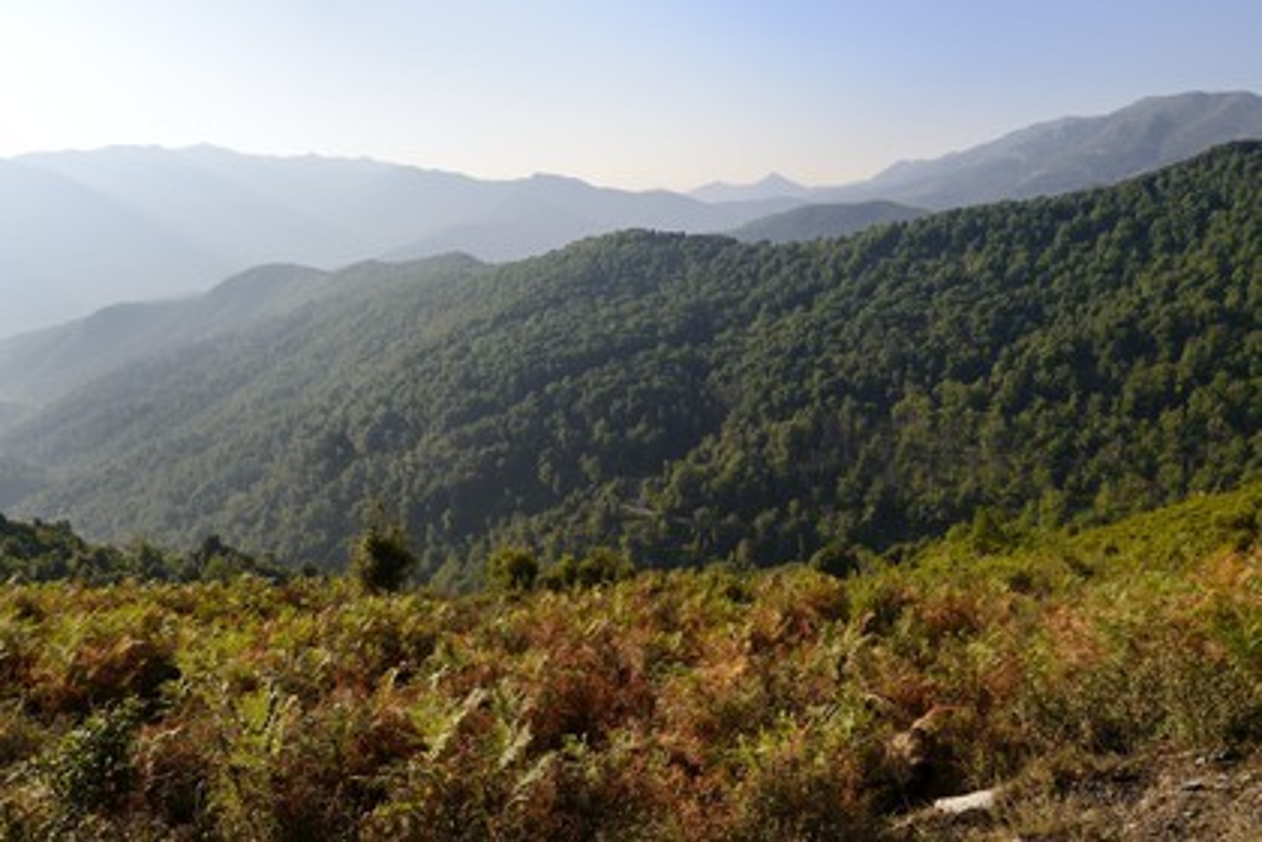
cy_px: 421
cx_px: 631
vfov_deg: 53.1
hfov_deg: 73.7
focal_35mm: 24
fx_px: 841
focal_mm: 24
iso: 200
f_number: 10
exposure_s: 1/200
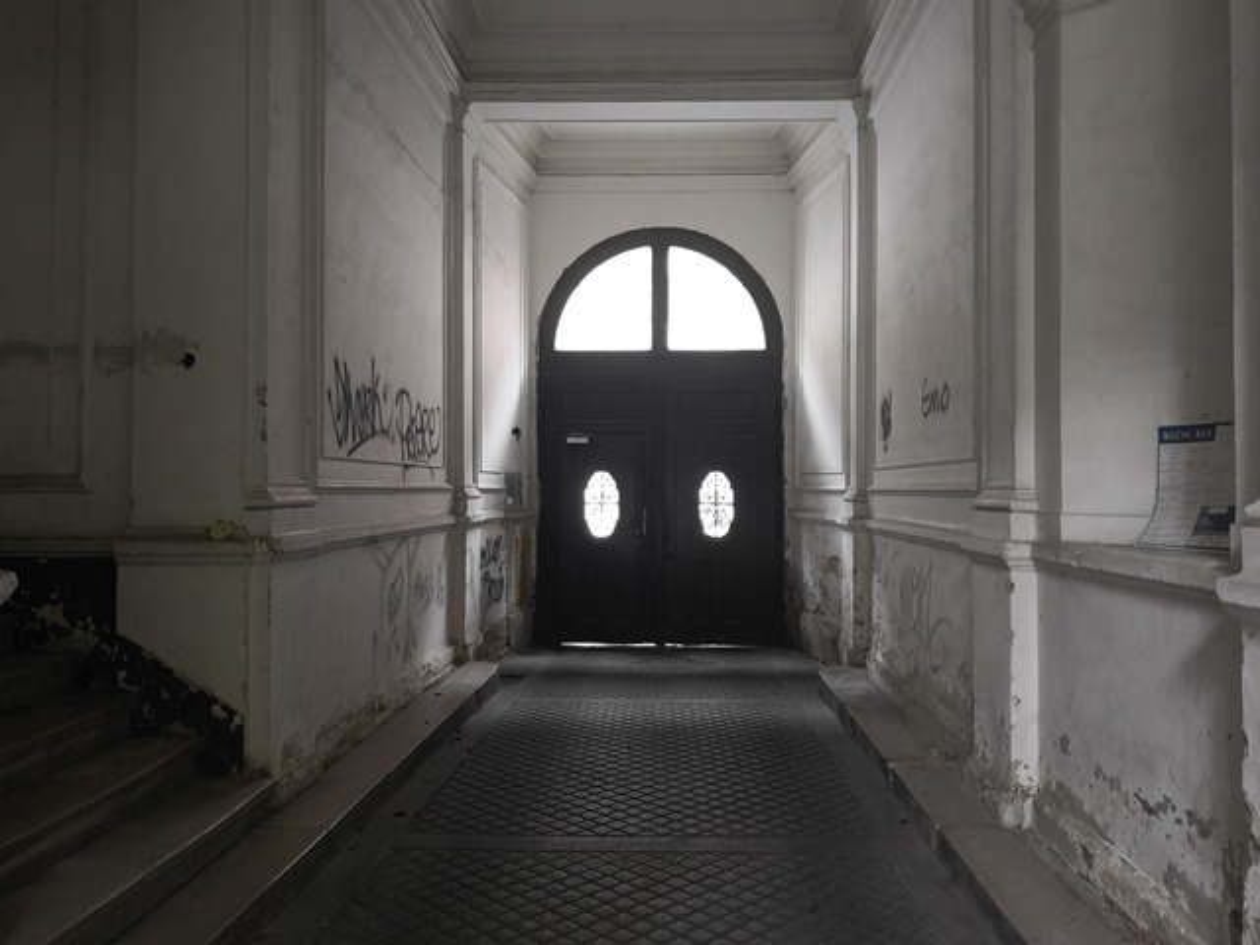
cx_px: 630
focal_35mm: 27
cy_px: 472
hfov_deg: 65.3
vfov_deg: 51.4
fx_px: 983
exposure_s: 1/33.3
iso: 200
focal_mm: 3.95
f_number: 1.6
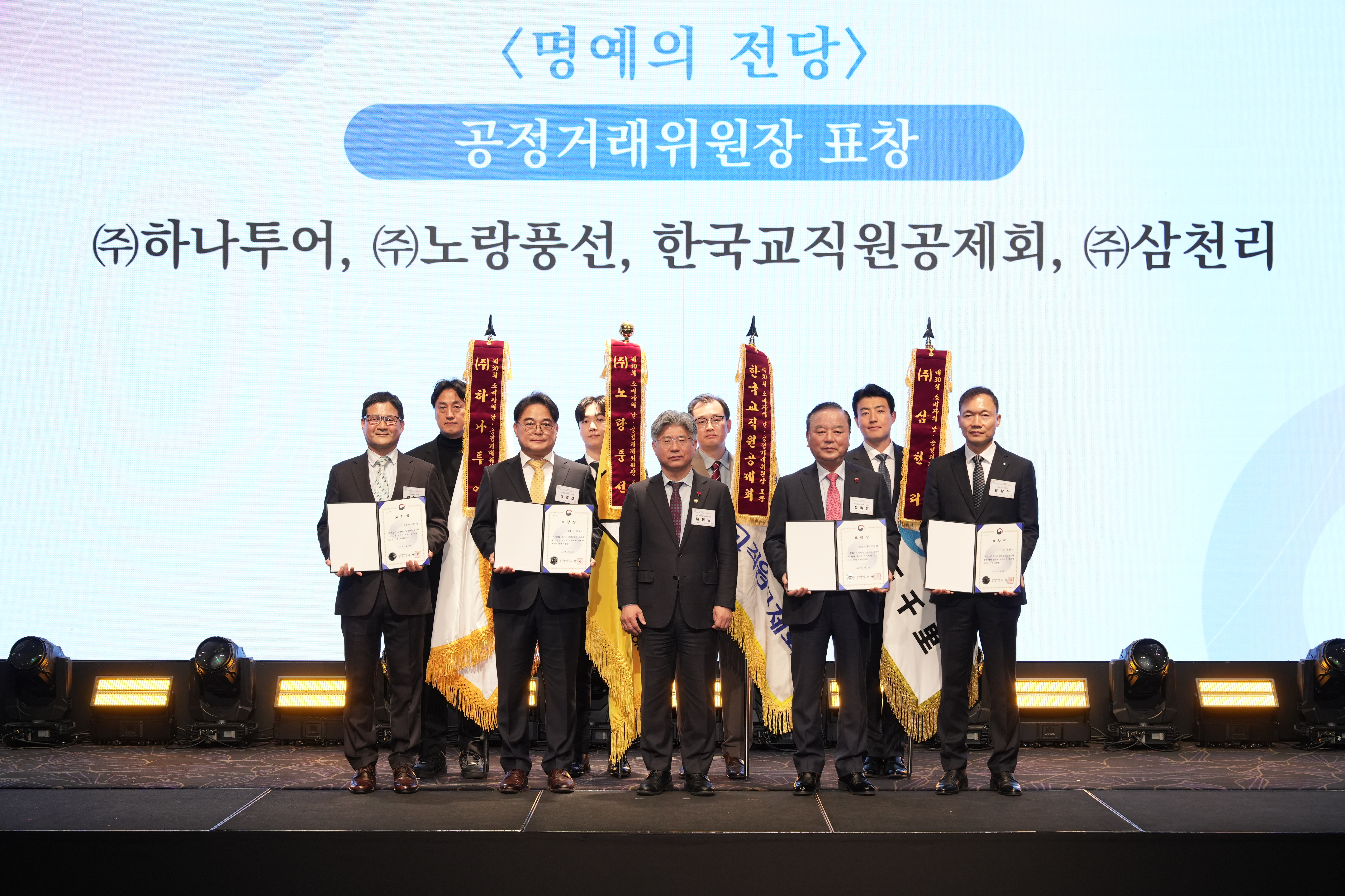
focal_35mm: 66
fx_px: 2466
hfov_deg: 30.5
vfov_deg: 20.6
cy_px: 448
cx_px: 672
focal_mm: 66
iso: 1250
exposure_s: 1/100
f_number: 5.6
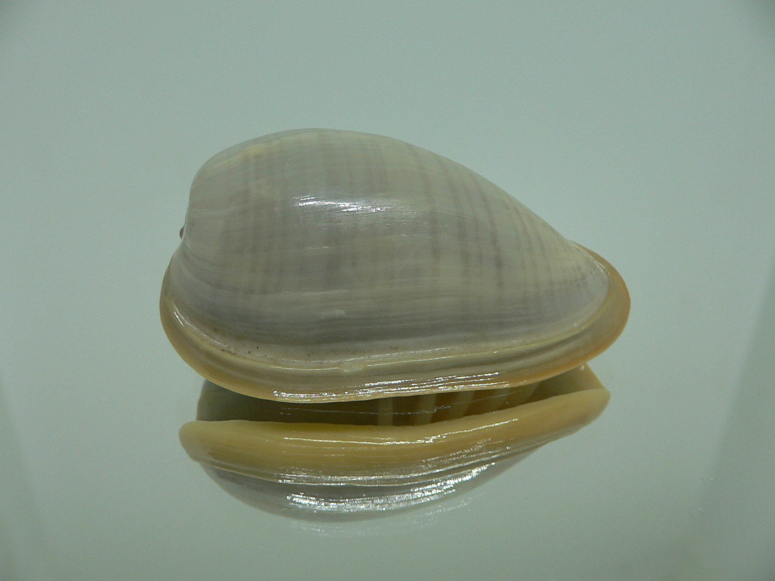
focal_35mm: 37
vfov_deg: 38.7
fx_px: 828
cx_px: 377
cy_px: 299
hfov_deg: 50.1
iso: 100
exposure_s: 1/60
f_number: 2.8
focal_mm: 4.6
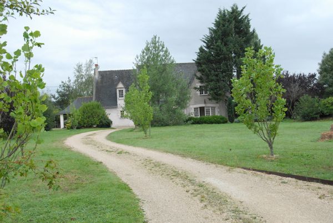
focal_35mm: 39
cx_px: 166
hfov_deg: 49.5
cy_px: 112
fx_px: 361
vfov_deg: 34.3
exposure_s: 1/350
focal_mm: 26
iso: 1600
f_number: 6.3
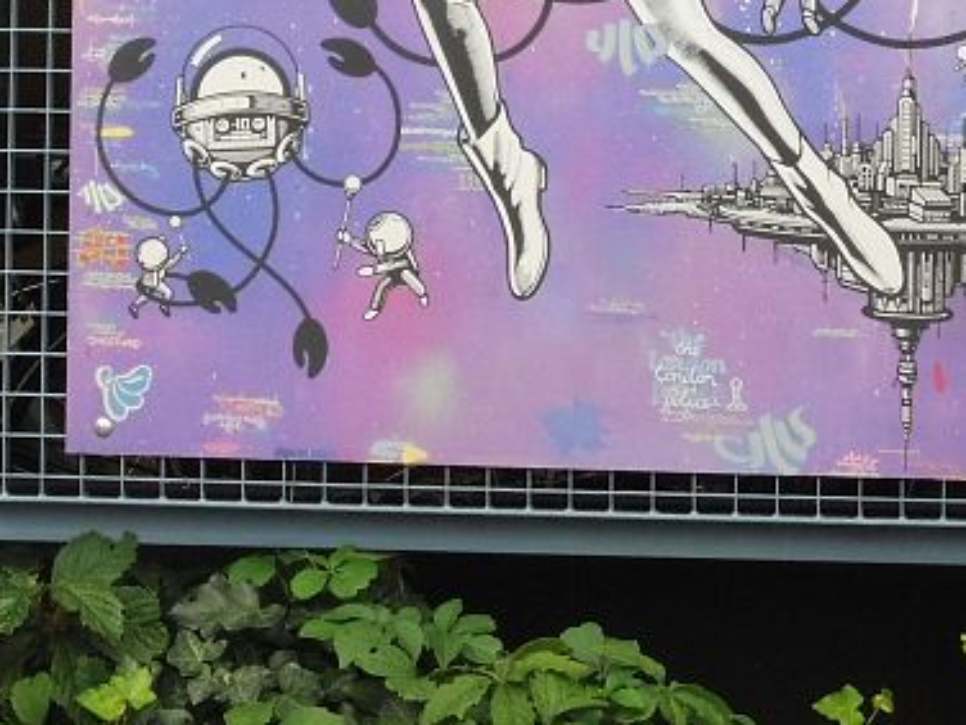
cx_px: 36
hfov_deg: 9.2
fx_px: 6000
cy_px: -175
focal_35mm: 215
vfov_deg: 6.9
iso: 160
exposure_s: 1/60
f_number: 5.1
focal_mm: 14.2
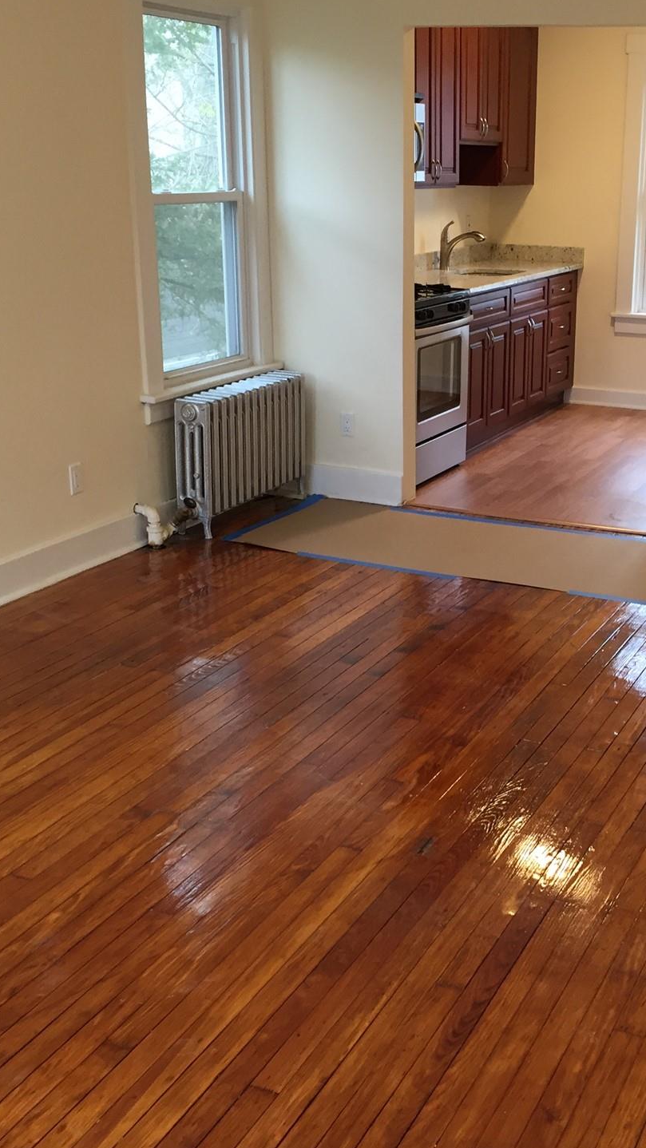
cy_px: 566
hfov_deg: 26.2
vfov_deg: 45.5
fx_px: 1370
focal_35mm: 45
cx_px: 480
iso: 64
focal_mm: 4.15
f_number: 2.2
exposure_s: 1/30
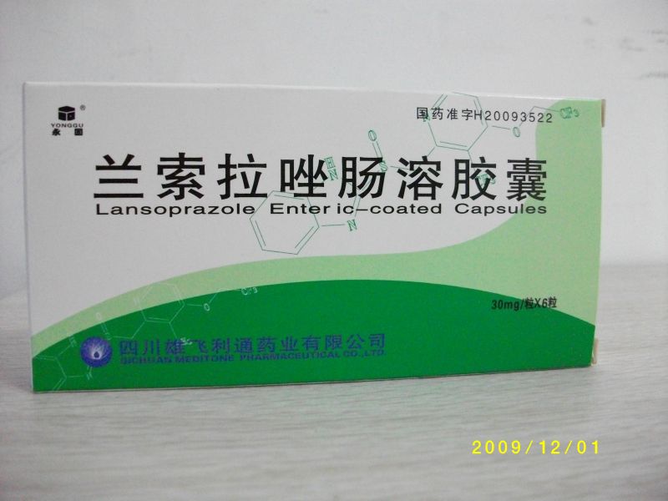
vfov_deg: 44.2
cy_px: 250
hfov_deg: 56.8
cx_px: 334
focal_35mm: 32
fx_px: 618
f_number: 2.9
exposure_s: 1/26.8
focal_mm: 5.7
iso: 800
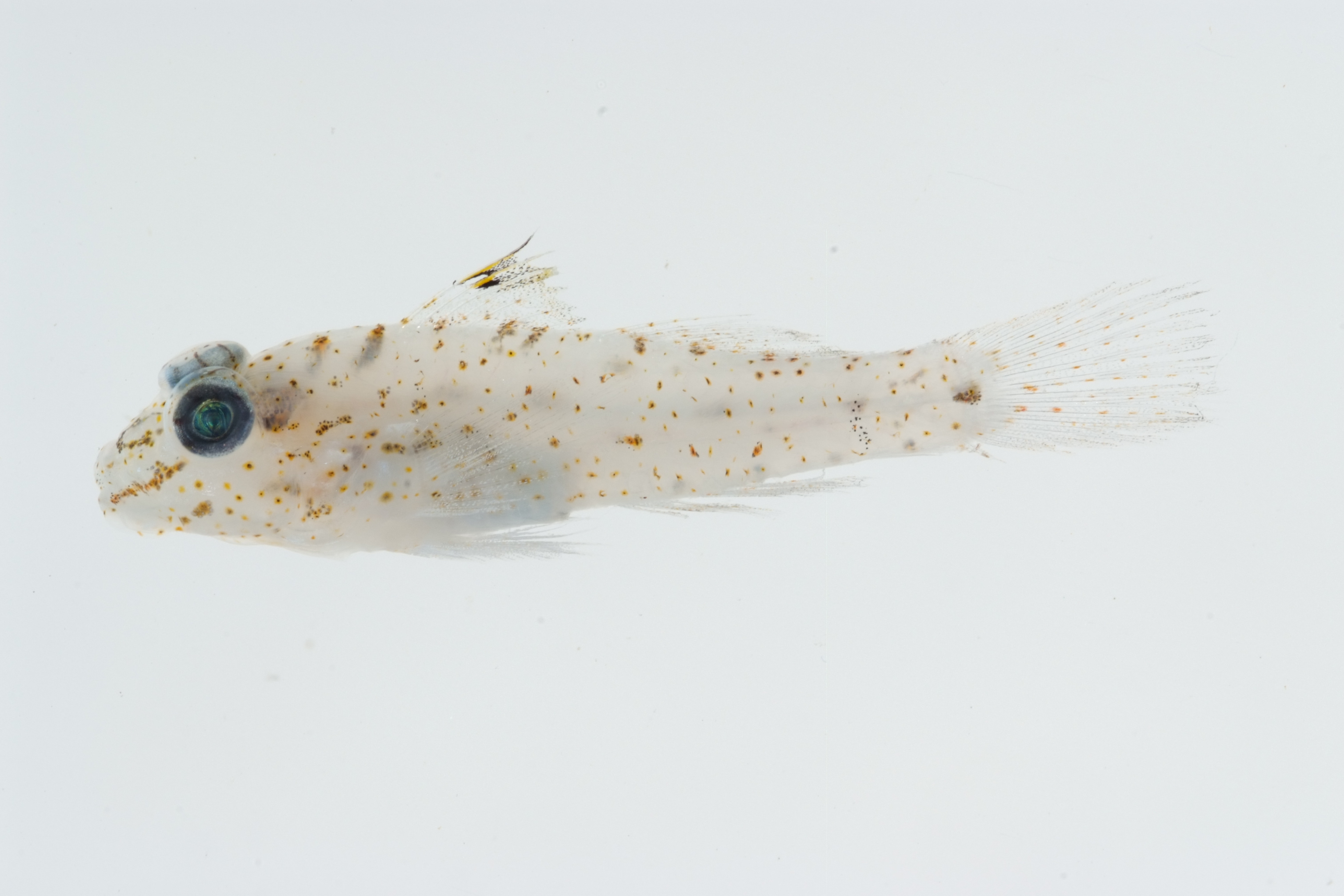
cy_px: 448
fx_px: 5898
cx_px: 672
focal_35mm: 158
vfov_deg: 8.7
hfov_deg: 13.0
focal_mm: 105
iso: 200
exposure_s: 1/60
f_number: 29
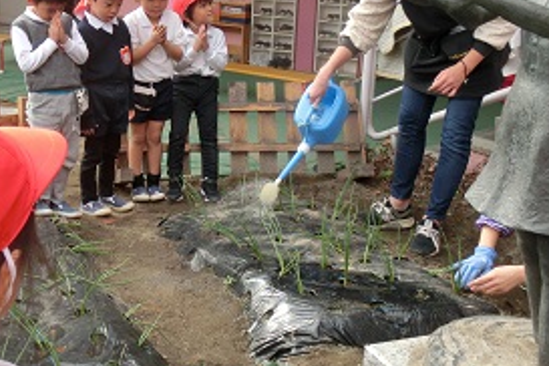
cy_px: 143
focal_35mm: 58
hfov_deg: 34.1
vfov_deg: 23.3
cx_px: 177
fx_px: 884
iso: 100
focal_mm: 6.67
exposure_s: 1/250
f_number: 3.9
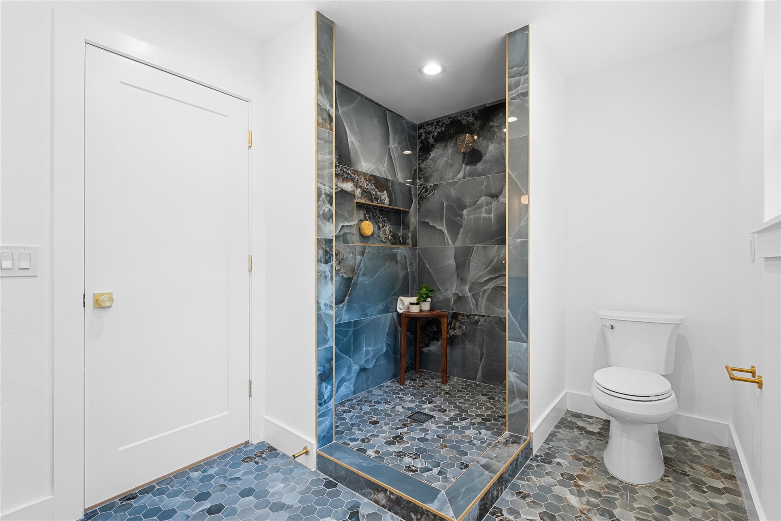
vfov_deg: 73.7
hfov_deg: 96.7
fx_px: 347
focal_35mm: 16
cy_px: 260
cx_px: 390
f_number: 8
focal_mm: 16
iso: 640
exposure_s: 1/5
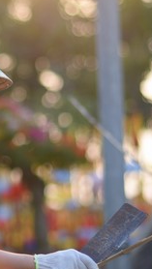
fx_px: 1486
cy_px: 126
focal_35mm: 208
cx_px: -18
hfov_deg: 5.8
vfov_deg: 10.3
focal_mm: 85
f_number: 2
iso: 100
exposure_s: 1/800
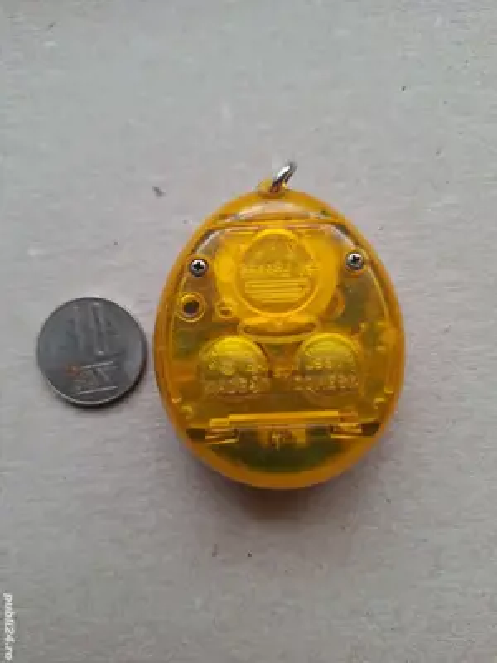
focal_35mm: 23
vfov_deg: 73.9
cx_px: 248
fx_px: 440
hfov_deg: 58.9
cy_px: 332
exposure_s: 1/50
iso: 100
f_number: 1.8
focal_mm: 5.54
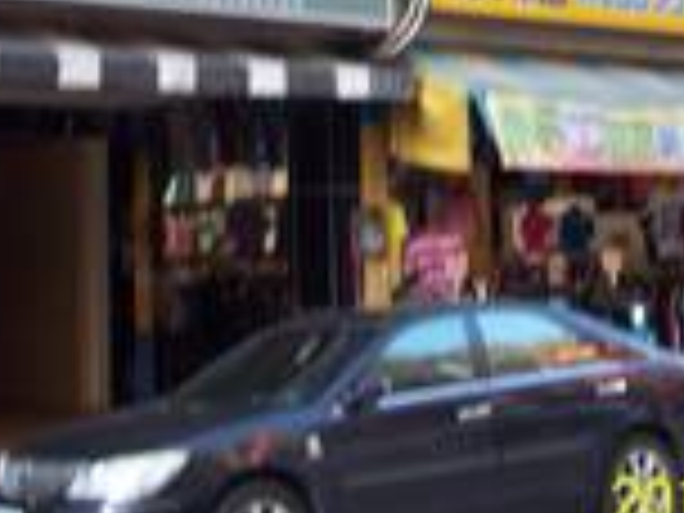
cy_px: 14
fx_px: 1680
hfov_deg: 22.9
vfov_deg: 17.0
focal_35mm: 85
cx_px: 234
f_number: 2.7
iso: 80
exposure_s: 1/64
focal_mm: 6
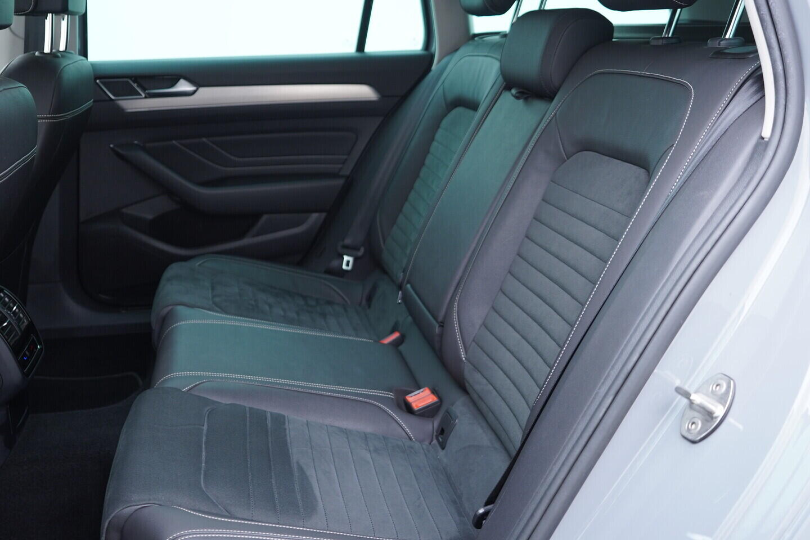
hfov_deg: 53.1
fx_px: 810
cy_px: 270
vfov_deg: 36.9
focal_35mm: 36
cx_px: 405
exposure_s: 1/40
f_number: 2.8
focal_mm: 24
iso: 400
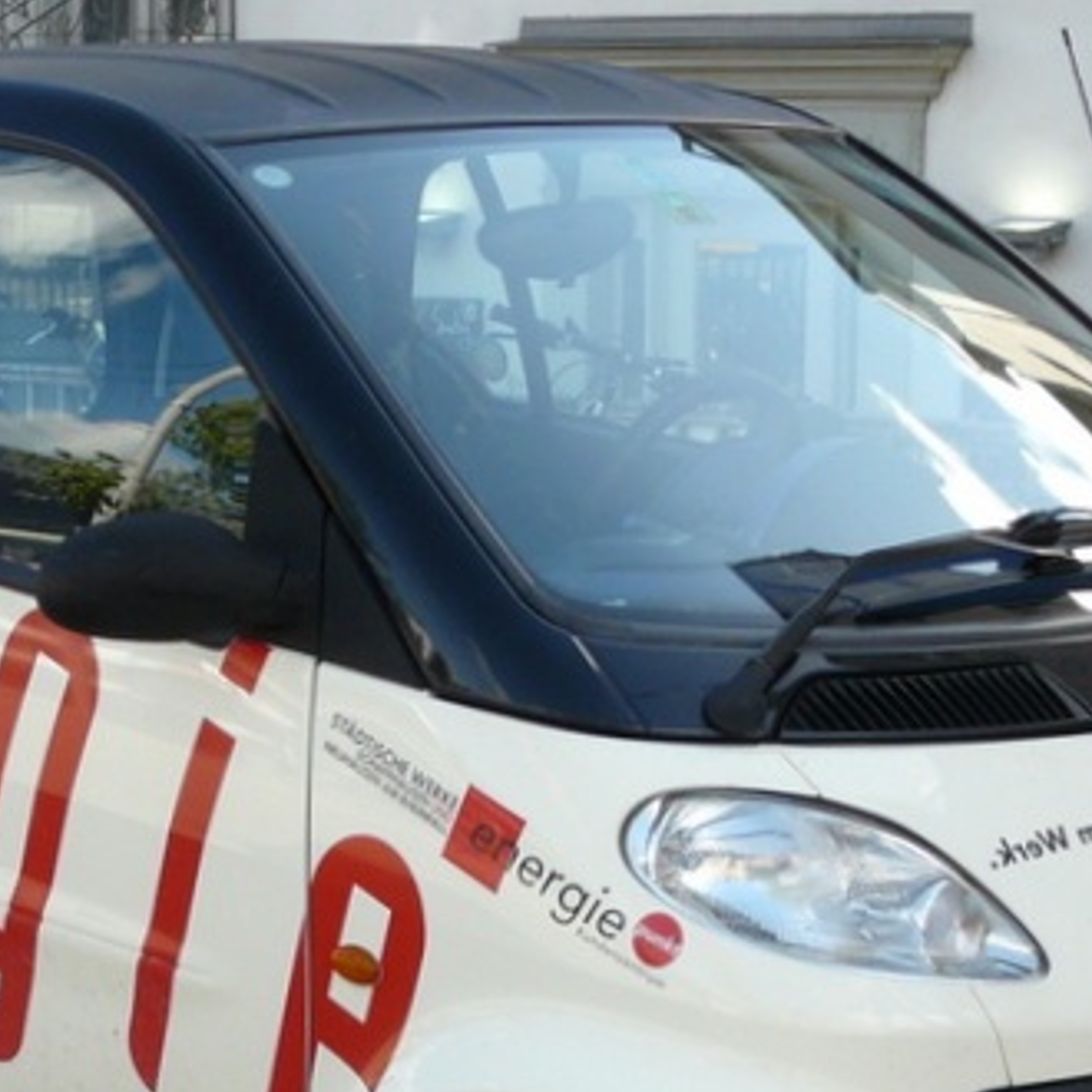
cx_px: 470
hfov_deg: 15.1
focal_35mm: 115
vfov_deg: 15.0
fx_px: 4104
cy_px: 1016
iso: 100
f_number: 4
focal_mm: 7
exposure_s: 1/200
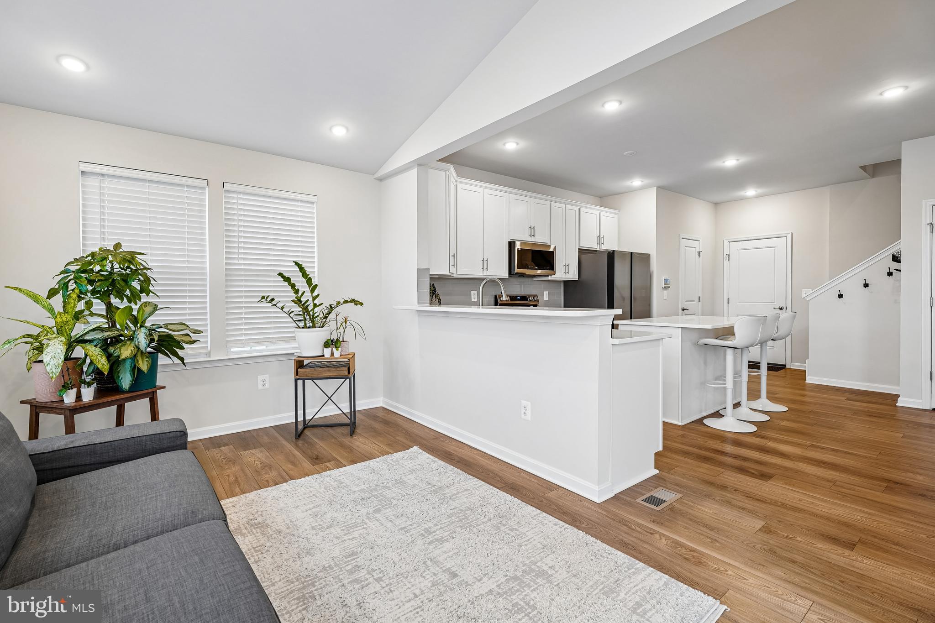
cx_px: 468
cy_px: 312
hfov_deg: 96.7
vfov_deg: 73.7
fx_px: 415
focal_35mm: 16
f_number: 8
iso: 100
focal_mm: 16
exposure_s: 1/5
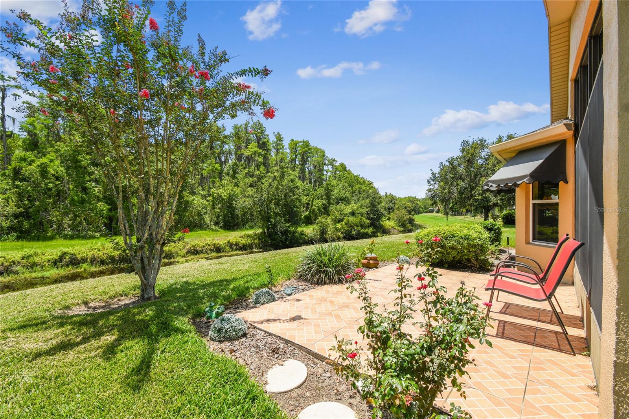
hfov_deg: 100.4
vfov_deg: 77.3
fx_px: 262
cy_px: 210
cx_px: 314
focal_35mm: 15
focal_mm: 10
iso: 100
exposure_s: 1/800
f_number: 7.1
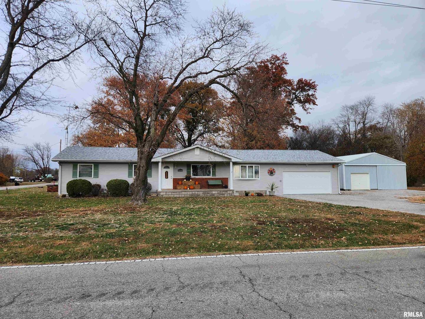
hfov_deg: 73.9
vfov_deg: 58.9
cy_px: 160
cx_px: 212
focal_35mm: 23
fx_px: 282
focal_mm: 5.4
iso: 20
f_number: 1.8
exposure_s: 1/838
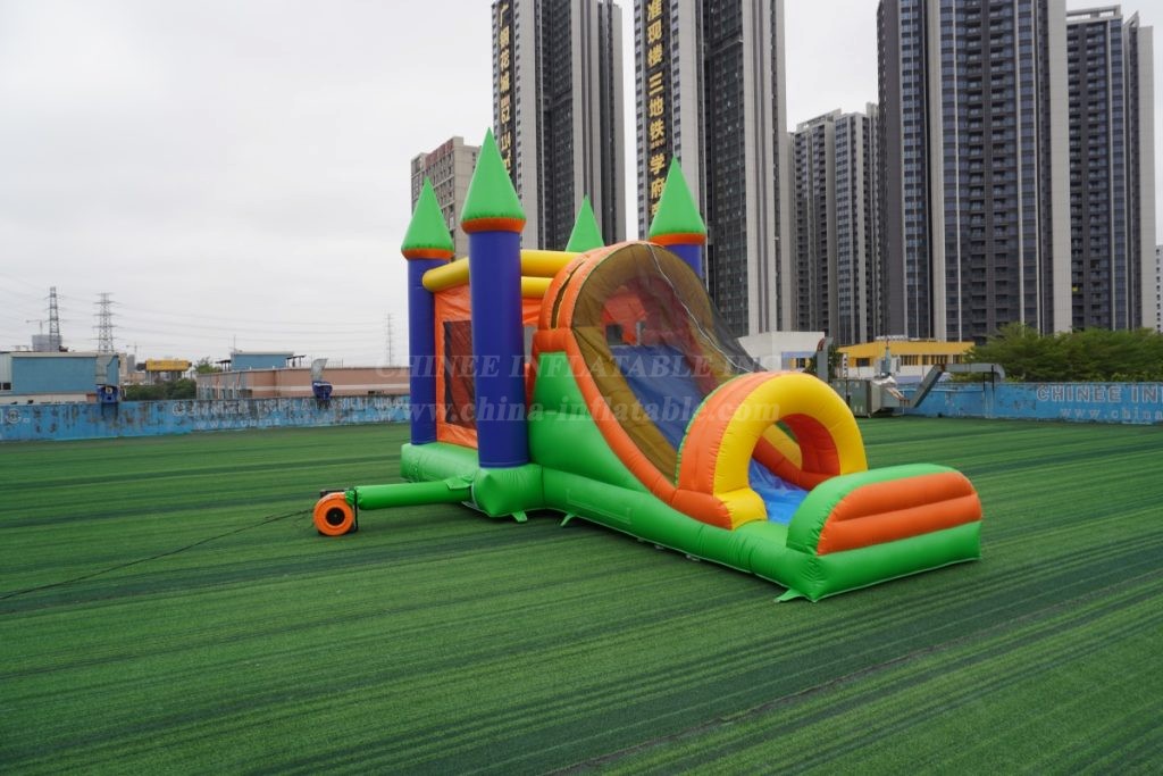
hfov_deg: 73.7
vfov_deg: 53.1
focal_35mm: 24
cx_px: 582
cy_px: 388
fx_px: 775
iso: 100
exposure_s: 1/100
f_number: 6.3
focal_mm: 16
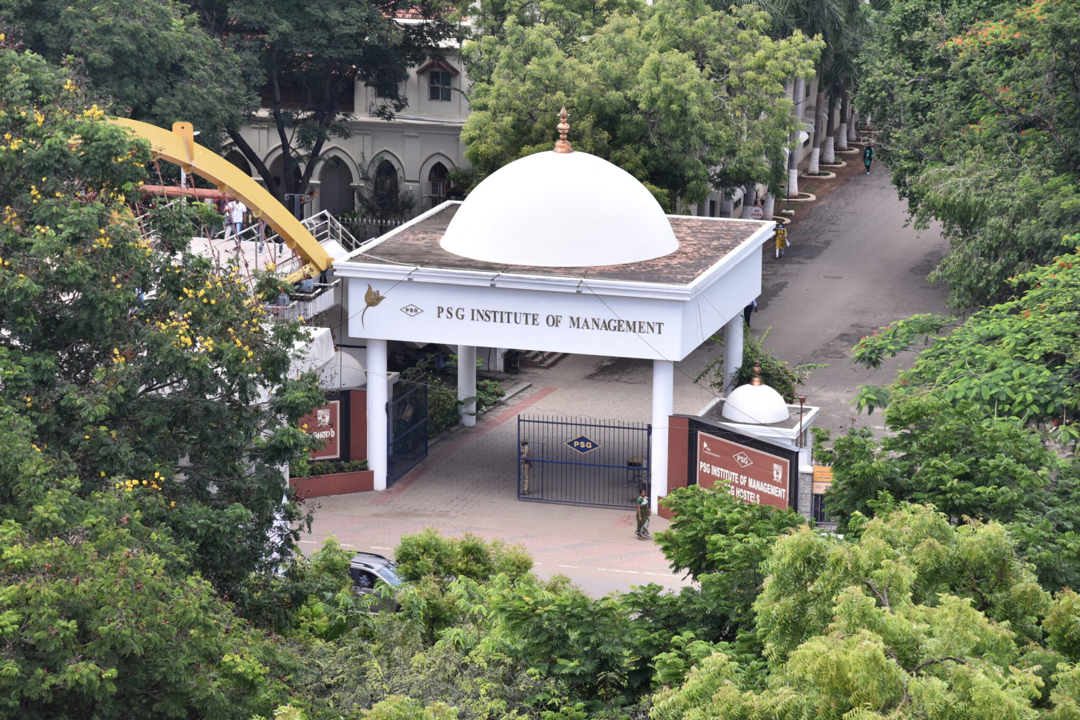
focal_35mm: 105
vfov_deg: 13.0
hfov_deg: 19.5
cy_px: 360
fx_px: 3150
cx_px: 540
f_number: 7.1
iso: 125
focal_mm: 105
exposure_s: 1/125
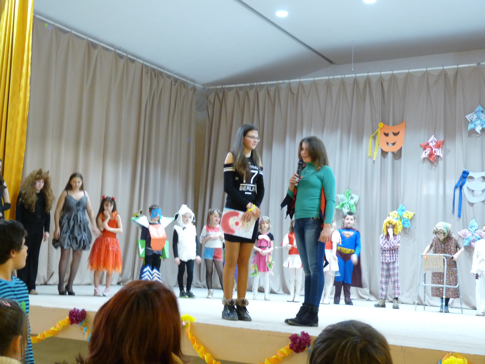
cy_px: 182
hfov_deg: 36.8
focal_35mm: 52
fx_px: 729
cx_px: 242
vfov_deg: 28.0
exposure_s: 1/8
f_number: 3.2
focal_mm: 9.2
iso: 400
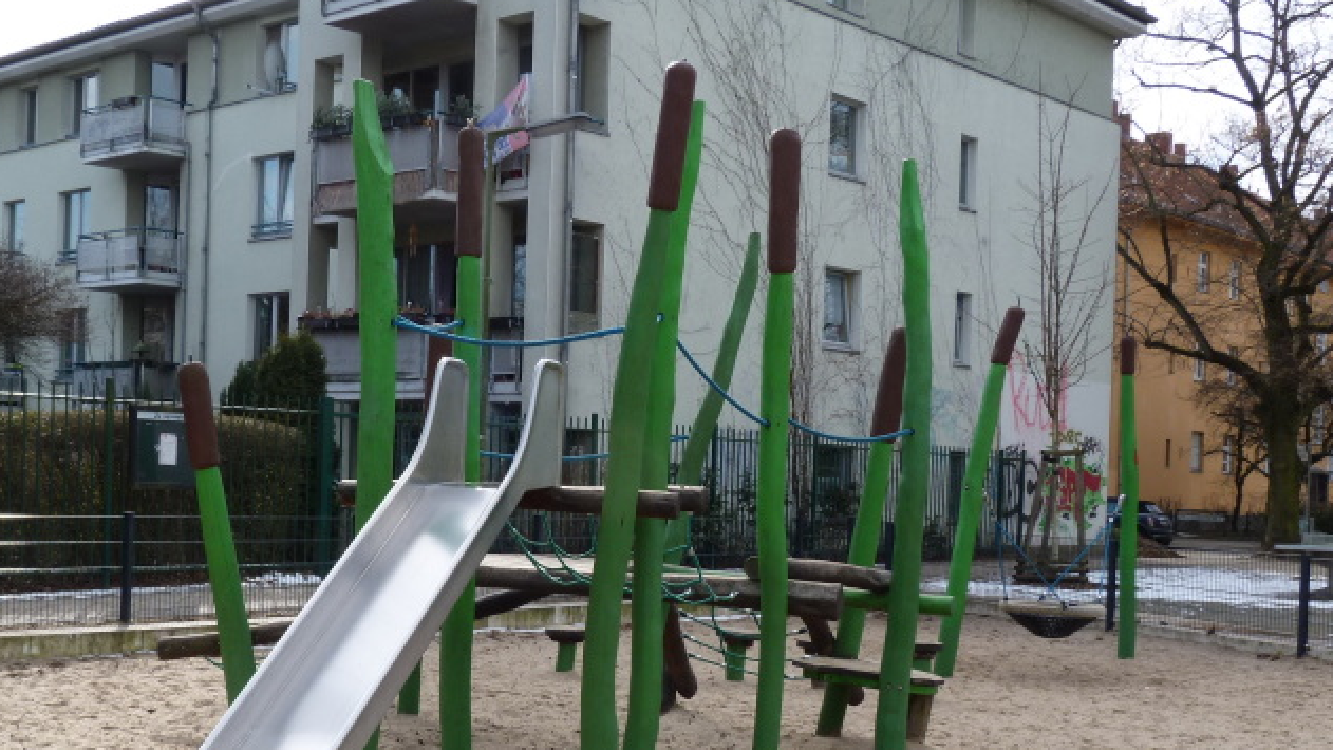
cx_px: 530
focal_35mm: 47
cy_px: 503
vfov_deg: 25.3
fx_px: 1661
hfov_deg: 43.5
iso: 80
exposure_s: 1/250
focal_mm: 6.2
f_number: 4.5
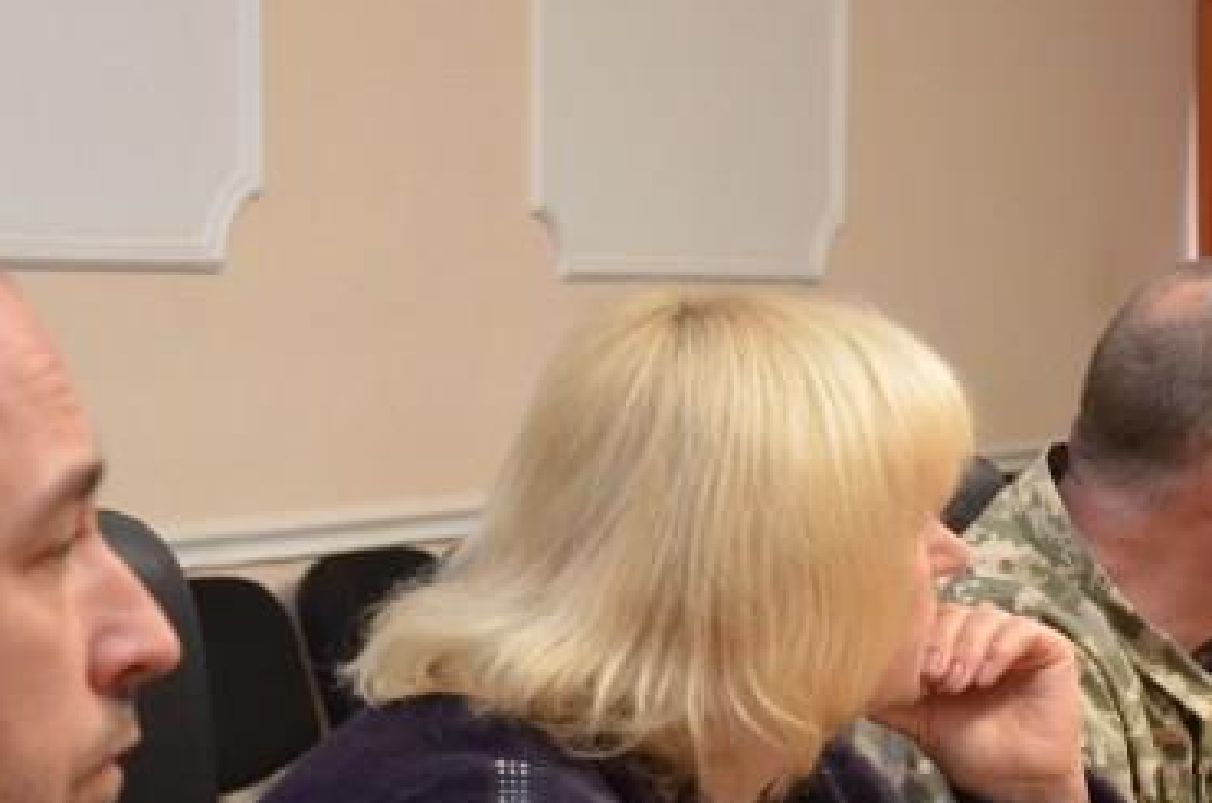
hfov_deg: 18.9
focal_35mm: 108
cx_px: 888
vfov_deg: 12.4
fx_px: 3628
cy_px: 836
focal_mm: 26
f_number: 4
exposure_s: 1/60
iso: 1600
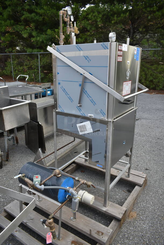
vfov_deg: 67.3
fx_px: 184
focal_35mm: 27
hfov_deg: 48.0
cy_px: 122
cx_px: 82
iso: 100
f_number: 5
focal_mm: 18
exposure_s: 1/100
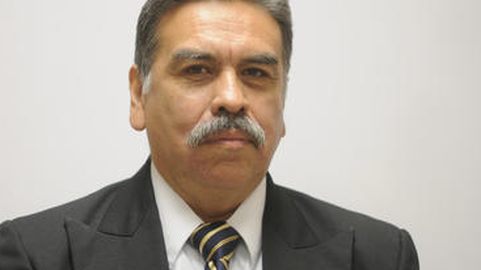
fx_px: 1364
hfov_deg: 20.0
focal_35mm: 107
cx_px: 183
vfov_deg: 11.3
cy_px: 114
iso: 320
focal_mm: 50
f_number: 1.4
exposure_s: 1/200
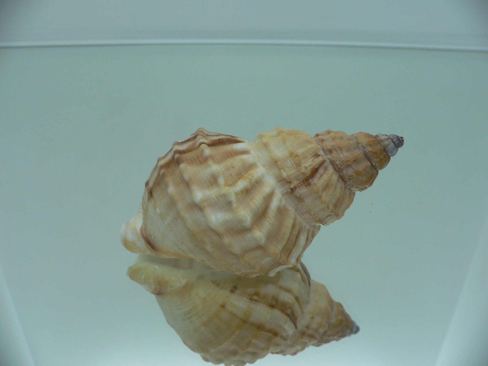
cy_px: 183
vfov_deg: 40.7
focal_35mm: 35
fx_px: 493
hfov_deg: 52.6
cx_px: 244
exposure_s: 1/60
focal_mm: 4.6
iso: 80
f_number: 2.8
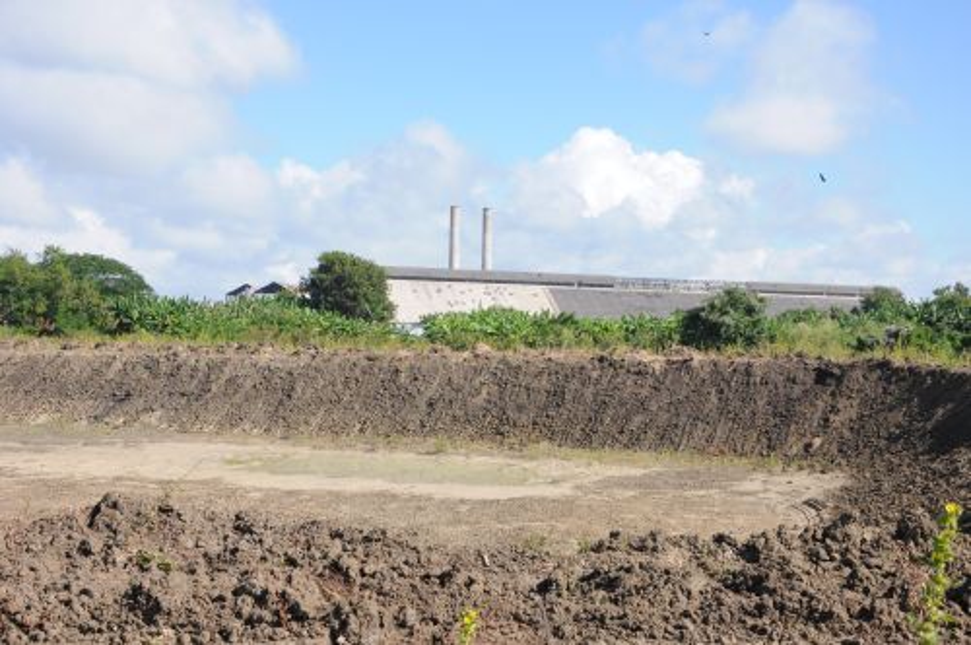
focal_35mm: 48
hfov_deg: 41.2
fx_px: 1293
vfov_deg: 28.0
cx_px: 486
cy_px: 322
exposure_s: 1/1250
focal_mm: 32
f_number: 8
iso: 640
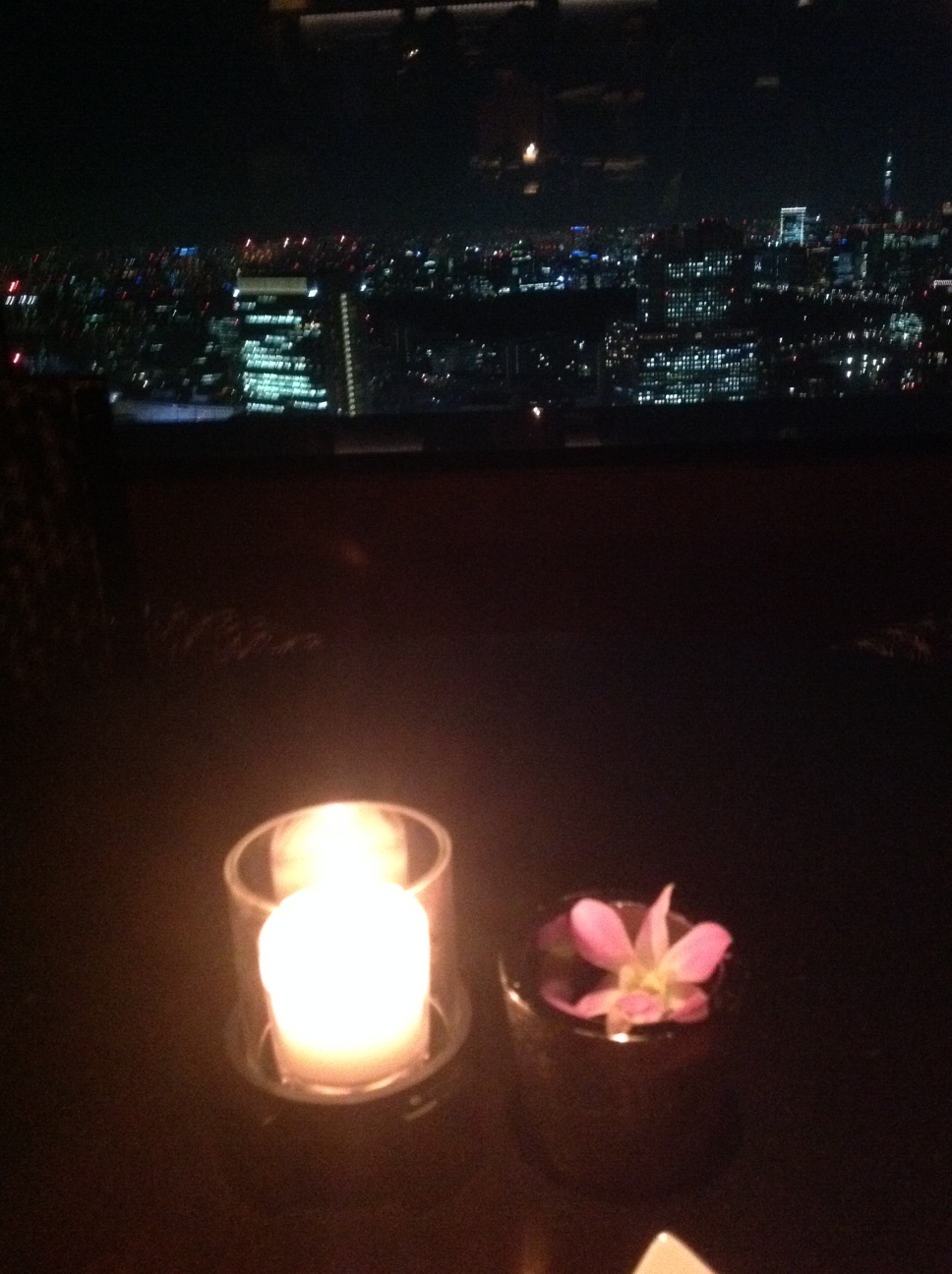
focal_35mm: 35
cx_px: 476
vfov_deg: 52.7
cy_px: 637
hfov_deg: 40.6
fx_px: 1287
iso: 800
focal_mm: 4.28
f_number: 2.4
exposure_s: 1/15
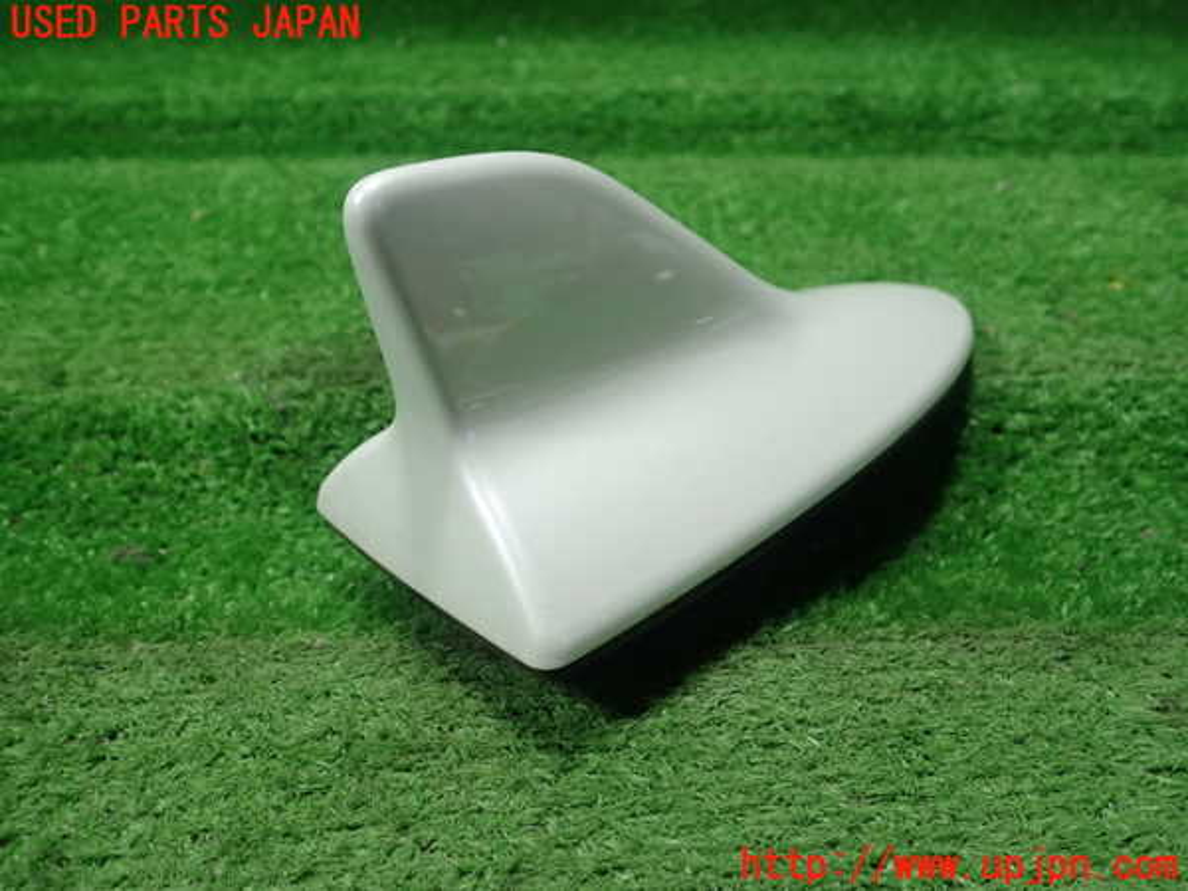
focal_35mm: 30
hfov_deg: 60.0
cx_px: 594
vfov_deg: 46.8
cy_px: 446
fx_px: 1030
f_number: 2.3
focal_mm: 5.5
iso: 250
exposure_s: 1/125
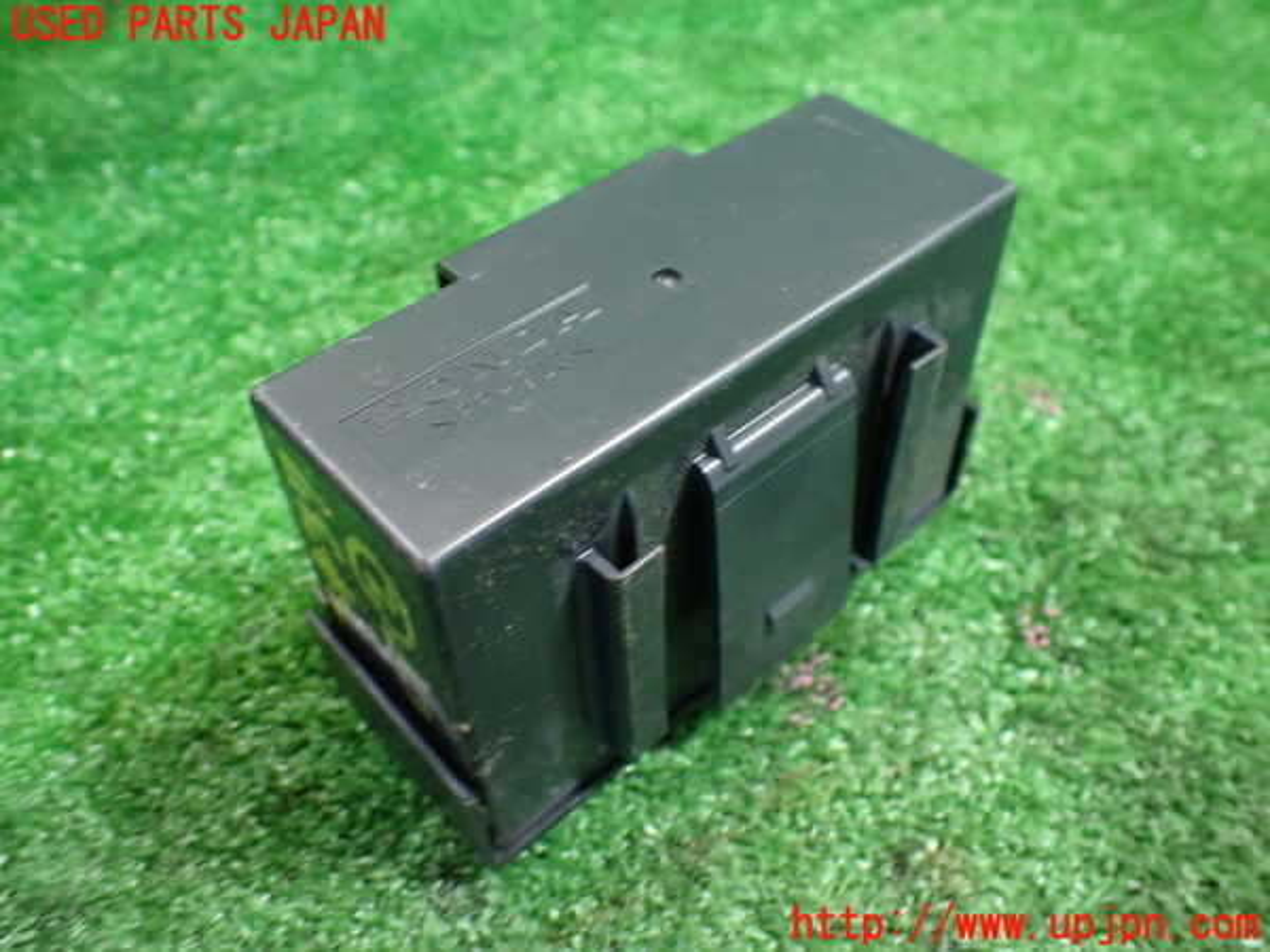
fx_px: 1101
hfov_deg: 60.0
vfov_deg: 46.8
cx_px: 635
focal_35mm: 30
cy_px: 476
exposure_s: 1/50
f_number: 2.3
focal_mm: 5.4
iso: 800
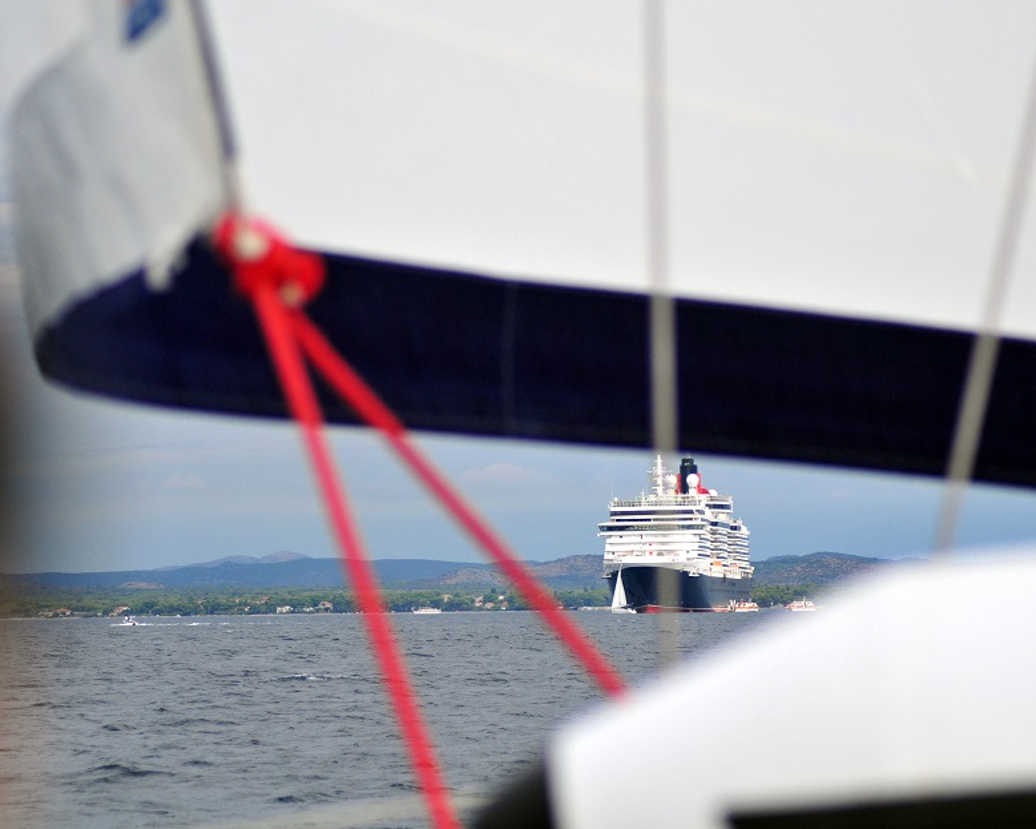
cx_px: 550
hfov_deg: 9.6
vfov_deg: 7.7
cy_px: 407
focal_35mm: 202
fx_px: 6193
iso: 320
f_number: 4.5
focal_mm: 112
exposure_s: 1/1600
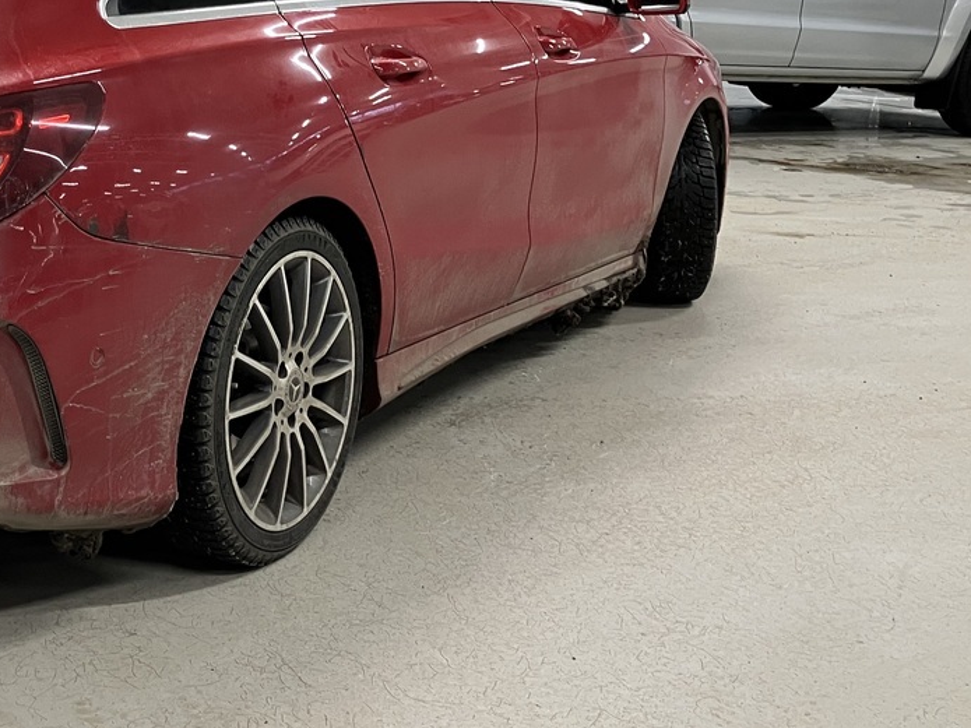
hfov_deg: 31.9
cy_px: 190
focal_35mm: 58
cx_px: 124
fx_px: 1627
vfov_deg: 25.0
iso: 80
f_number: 1.8
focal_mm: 3.99
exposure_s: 1/50
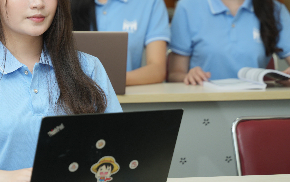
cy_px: 40
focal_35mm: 141
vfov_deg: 9.3
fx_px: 1116
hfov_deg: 14.7
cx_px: 46
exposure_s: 1/125
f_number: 2.8
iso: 160
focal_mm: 67.6
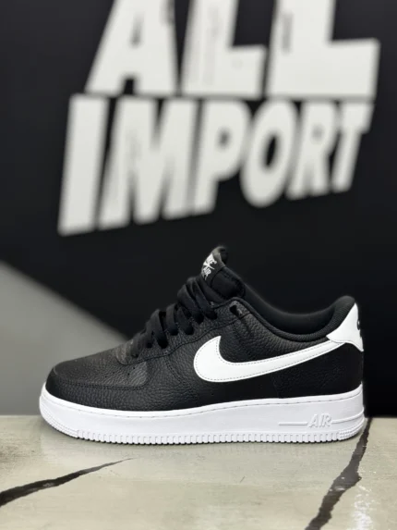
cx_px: 198
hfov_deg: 30.3
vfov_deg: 39.6
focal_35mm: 48
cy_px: 265
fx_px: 734
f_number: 1.78
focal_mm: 6.76
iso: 250
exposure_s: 1/60
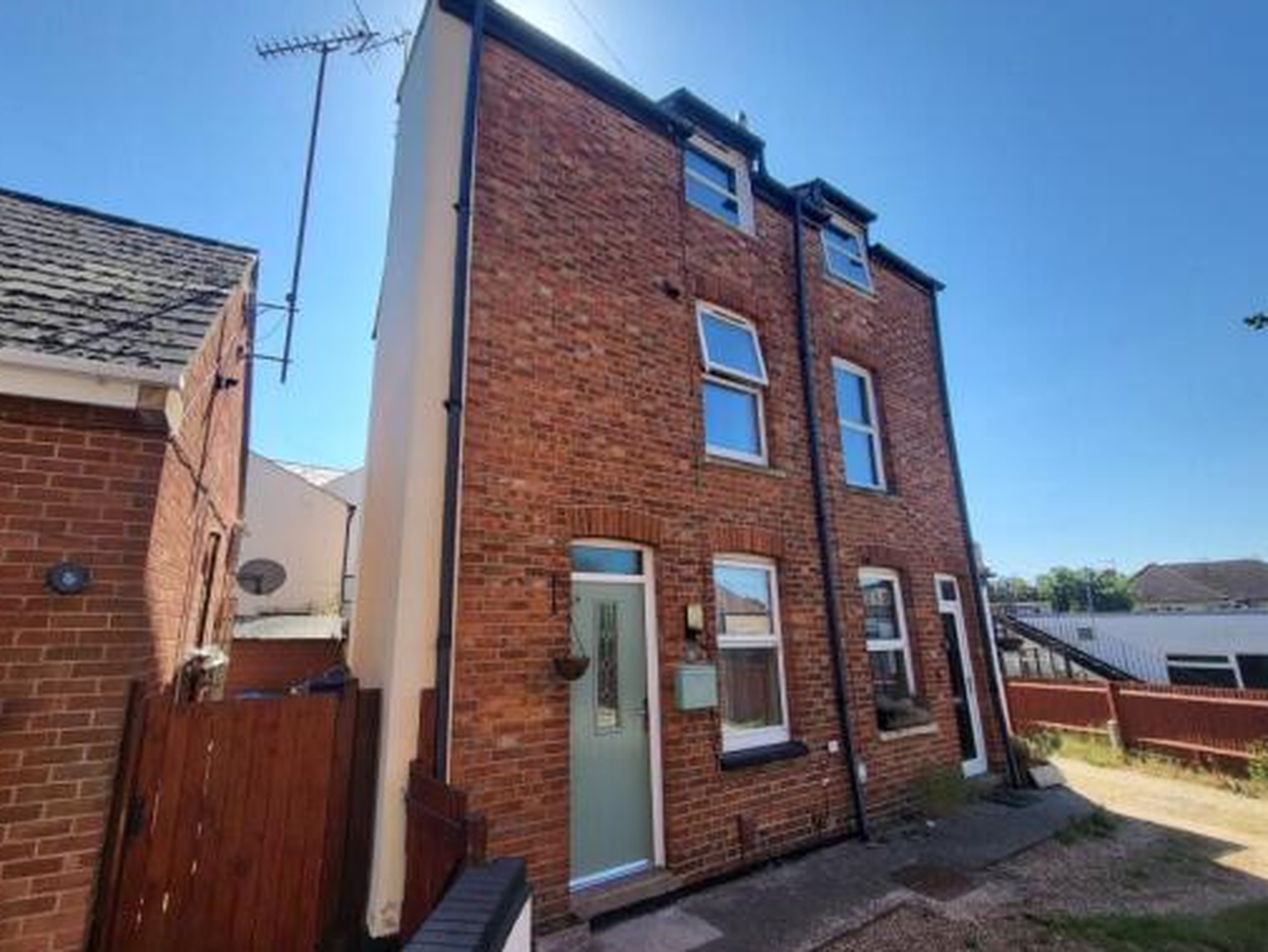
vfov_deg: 81.8
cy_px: 484
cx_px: 574
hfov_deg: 97.9
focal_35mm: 15
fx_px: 550
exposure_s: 1/626
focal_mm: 1.74
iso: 32
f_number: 2.2
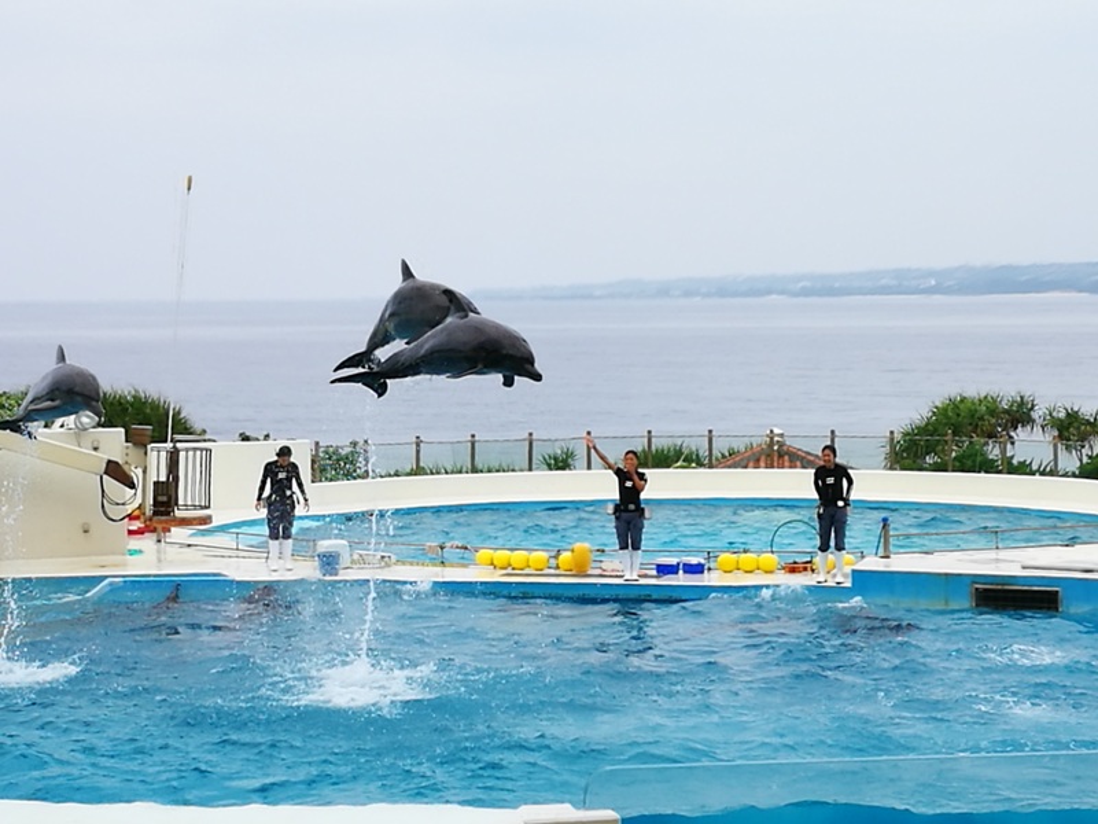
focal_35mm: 108
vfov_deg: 13.7
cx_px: 549
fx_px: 3426
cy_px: 412
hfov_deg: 18.2
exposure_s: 1/1124
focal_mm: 4.5
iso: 50
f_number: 2.2
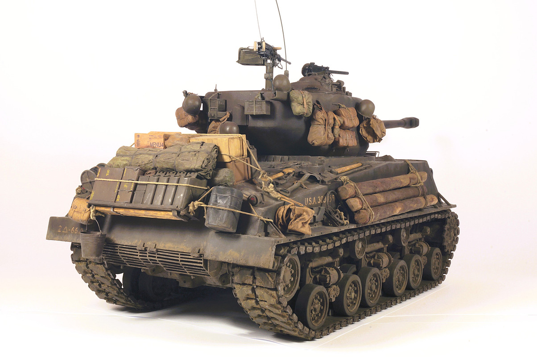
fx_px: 671
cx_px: 268
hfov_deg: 43.6
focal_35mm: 45
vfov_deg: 29.8
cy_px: 178
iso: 160
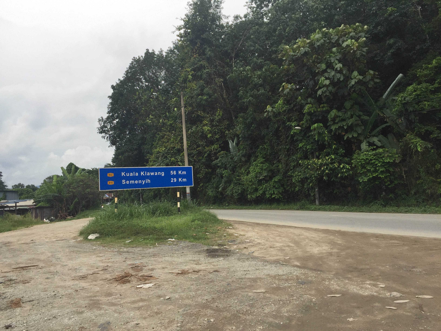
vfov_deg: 48.2
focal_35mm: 29
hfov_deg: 61.7
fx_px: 369
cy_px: 166
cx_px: 220
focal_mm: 4.15
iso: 32
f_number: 2.2
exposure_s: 1/807
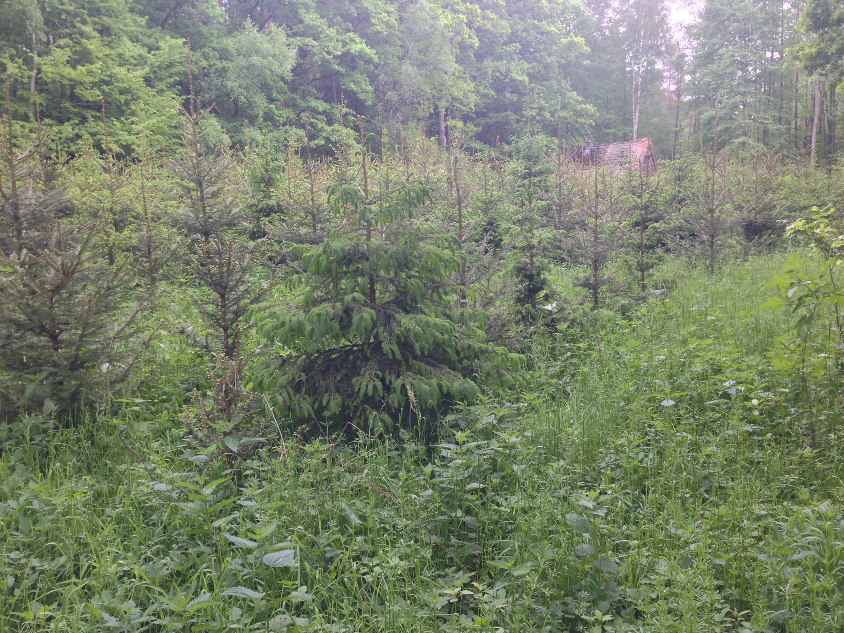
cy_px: 316
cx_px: 422
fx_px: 805
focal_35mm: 33
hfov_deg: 55.4
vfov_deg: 42.9
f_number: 2.4
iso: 50
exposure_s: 1/60
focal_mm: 4.12
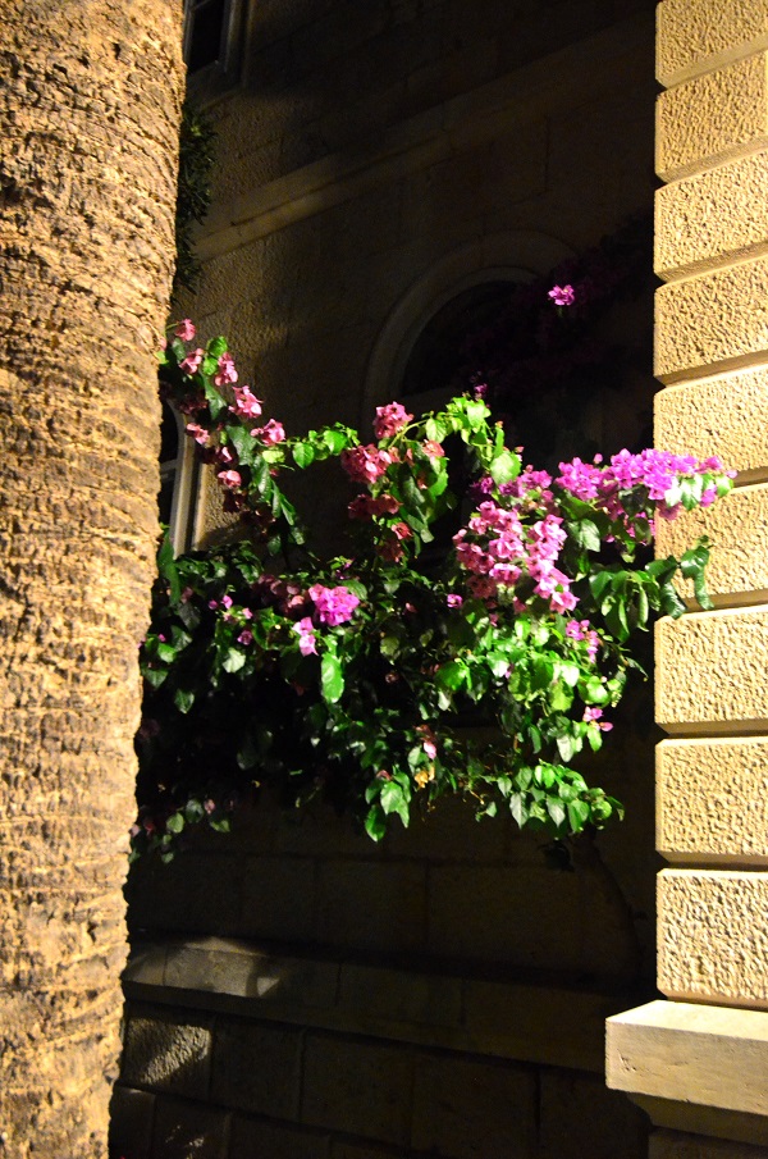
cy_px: 580
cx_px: 384
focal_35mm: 36
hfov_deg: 36.7
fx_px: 1156
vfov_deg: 53.2
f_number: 5
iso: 6400
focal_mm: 24
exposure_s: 1/10
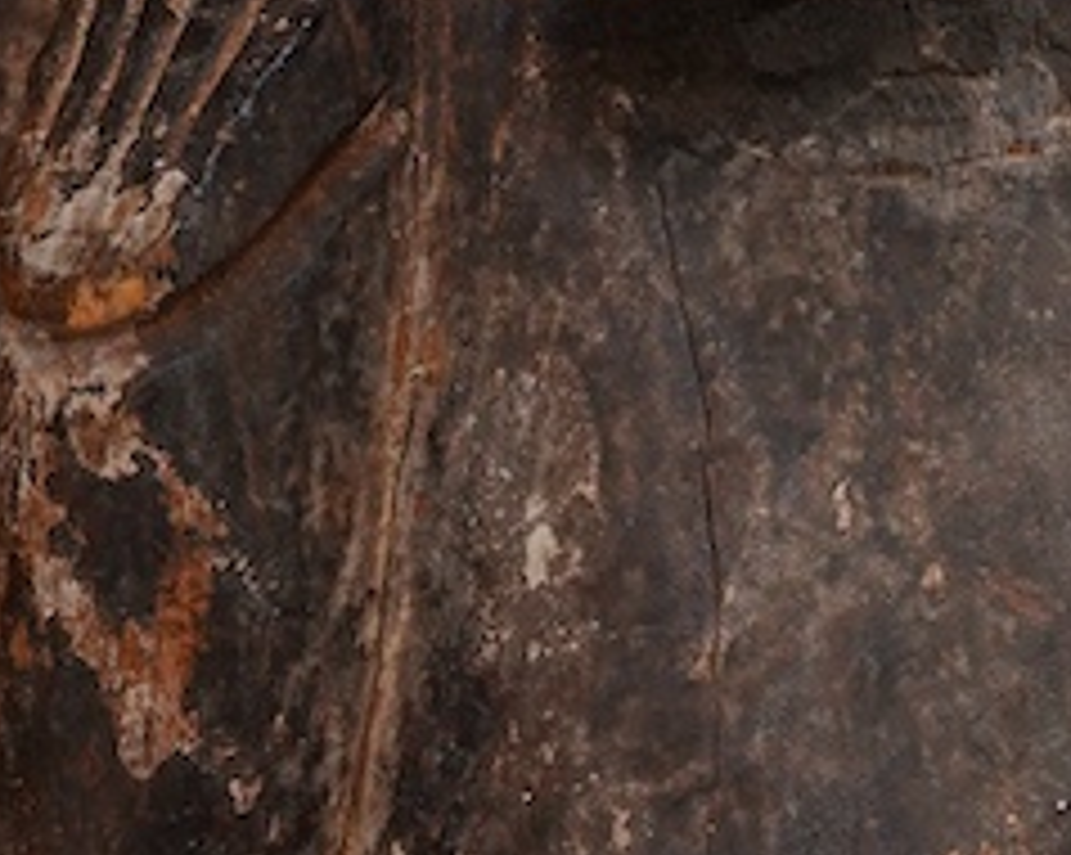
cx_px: 702
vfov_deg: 9.6
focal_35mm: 160
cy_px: 549
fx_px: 5067
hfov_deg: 12.1
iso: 1250
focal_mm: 30
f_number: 9
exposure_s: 1/125
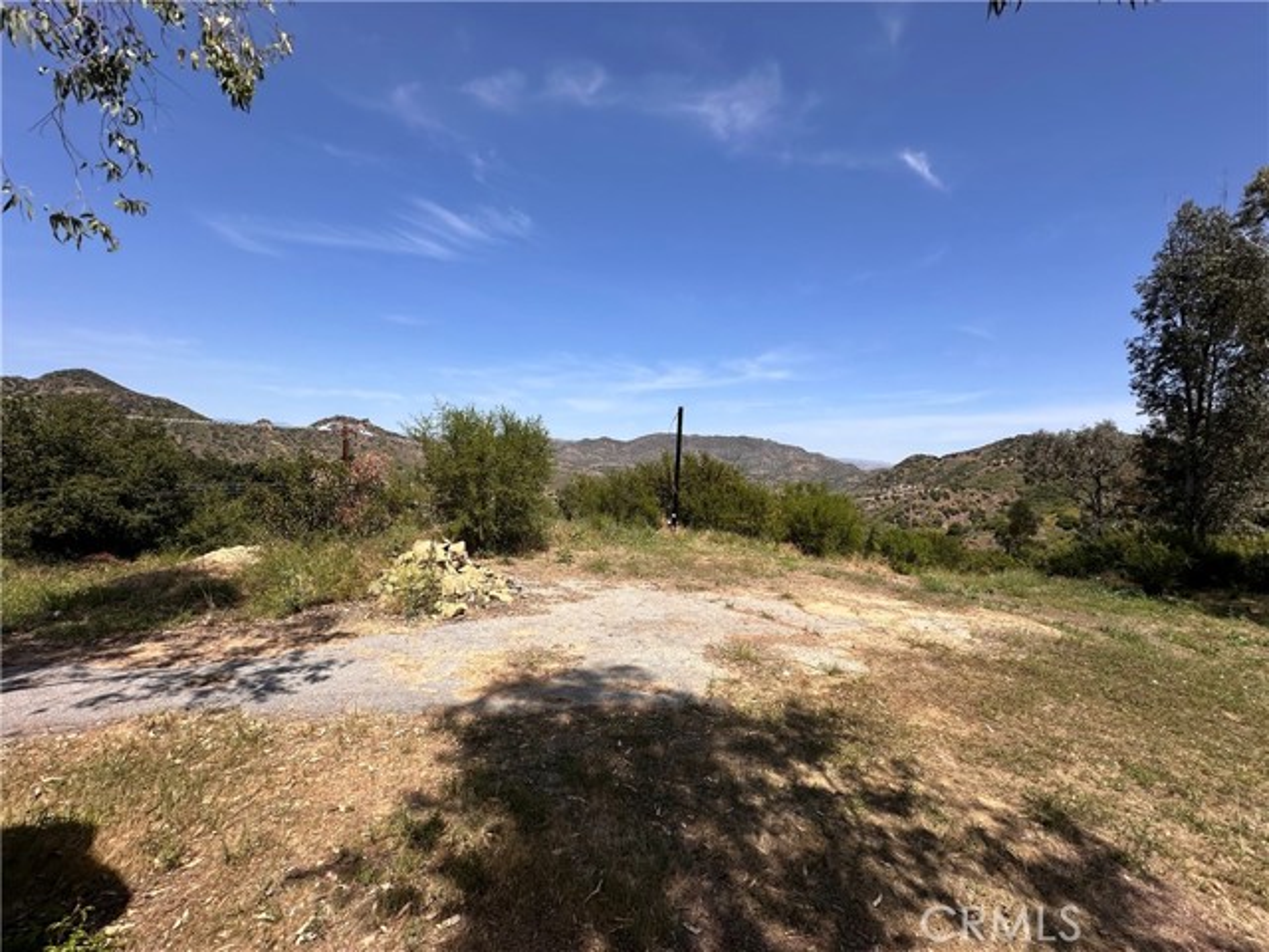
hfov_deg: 102.1
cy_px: 476
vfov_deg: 85.7
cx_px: 634
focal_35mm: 14
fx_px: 513
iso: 50
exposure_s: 1/2451
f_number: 2.2
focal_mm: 2.22
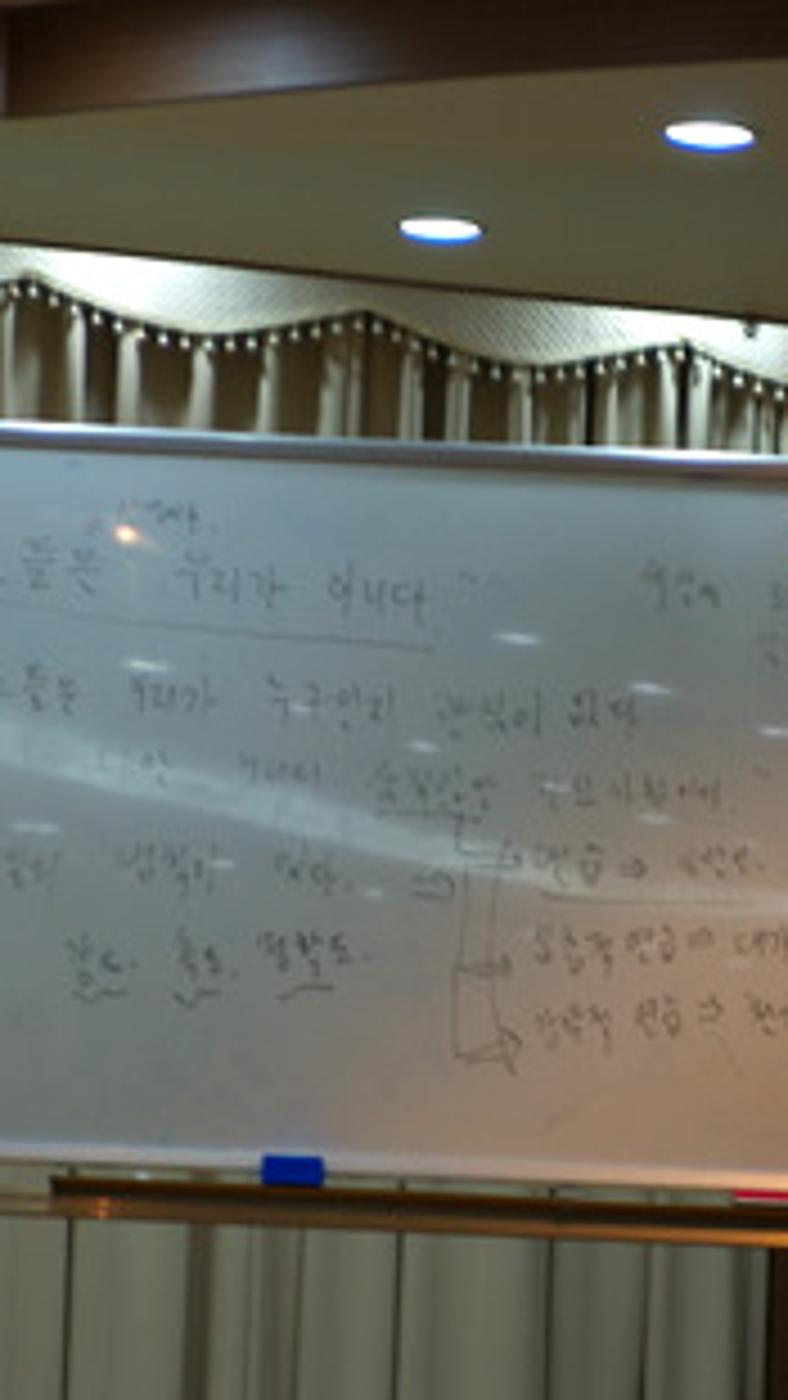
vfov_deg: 11.8
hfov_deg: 6.7
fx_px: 6752
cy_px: 714
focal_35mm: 182
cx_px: 563
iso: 100
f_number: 2.8
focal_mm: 75
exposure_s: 1/30
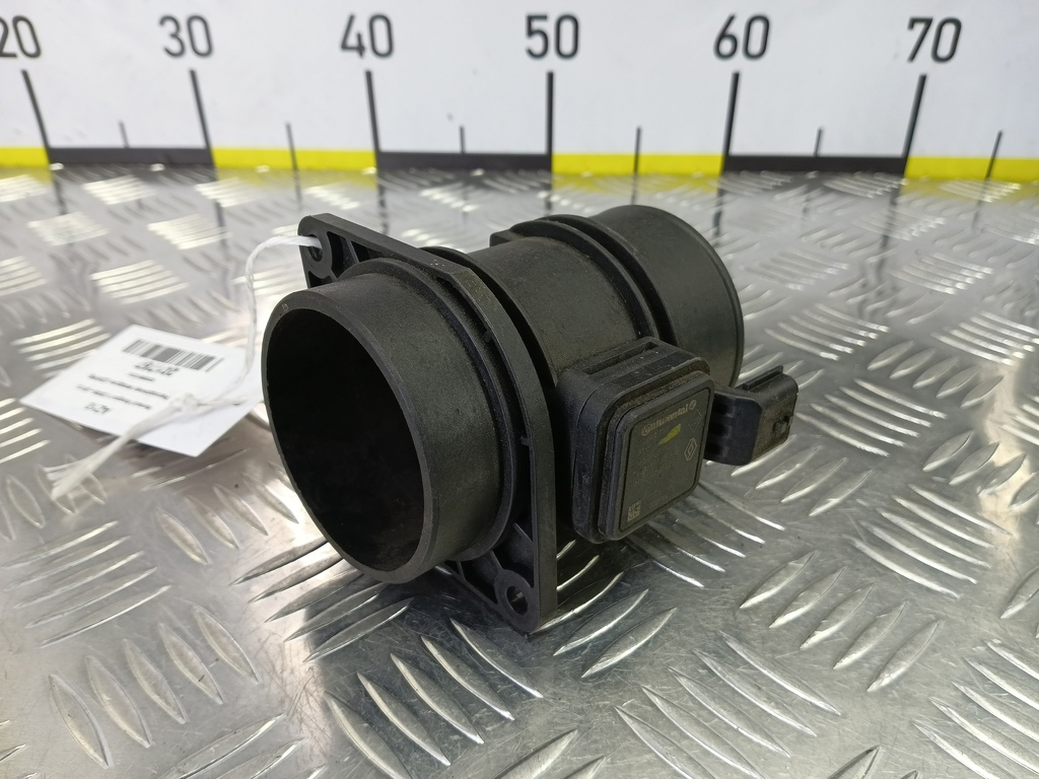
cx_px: 520
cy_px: 390
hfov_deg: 73.9
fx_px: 690
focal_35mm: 23
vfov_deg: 58.9
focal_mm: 4.11
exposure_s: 1/50
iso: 150
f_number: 1.6
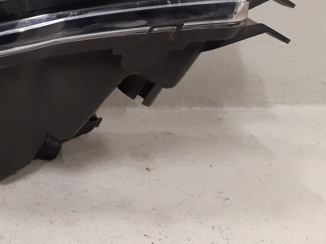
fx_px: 480
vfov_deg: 27.8
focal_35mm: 51
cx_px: 26
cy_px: 41
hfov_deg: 35.1
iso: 200
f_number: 1.7
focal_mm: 3.93
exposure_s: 1/50
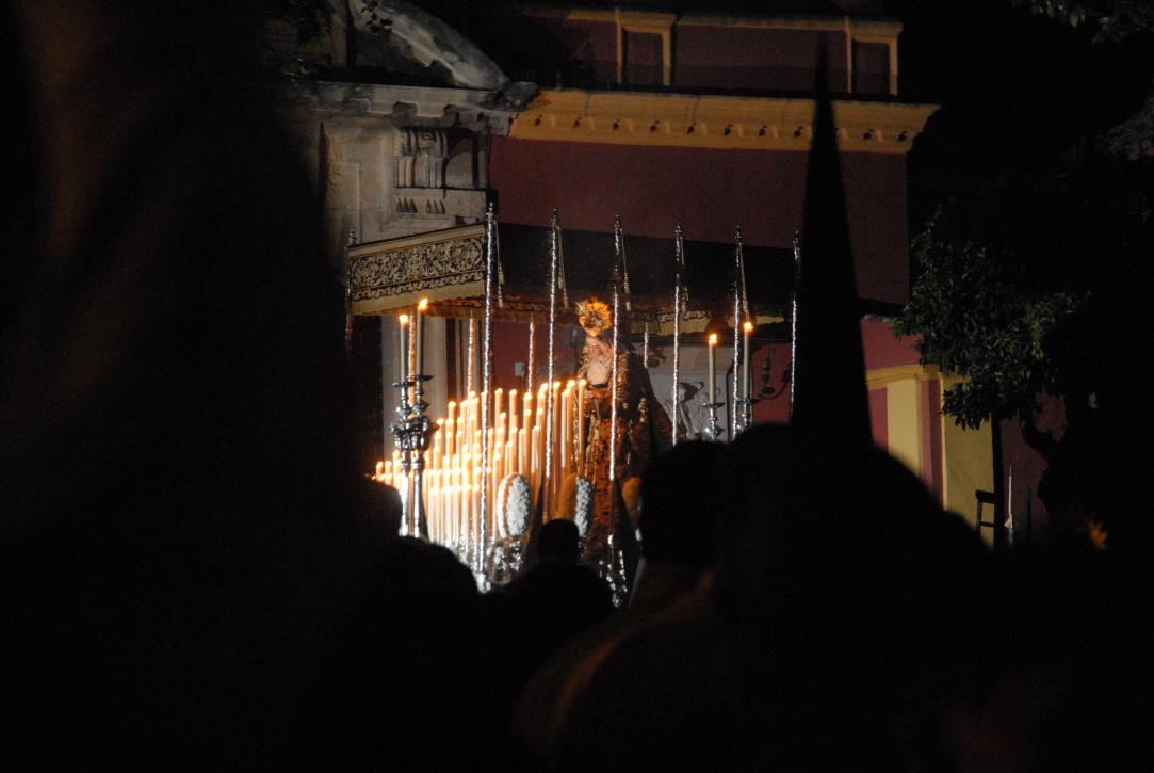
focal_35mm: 105
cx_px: 577
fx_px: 3370
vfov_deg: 13.1
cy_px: 386
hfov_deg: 19.4
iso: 1600
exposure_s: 1/10
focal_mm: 70
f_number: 4.5
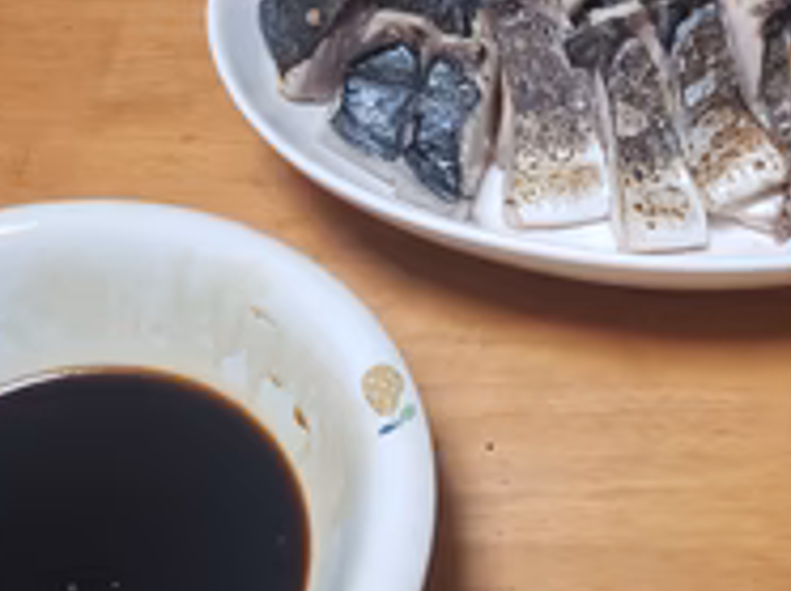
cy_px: 272
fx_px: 1278
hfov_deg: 33.2
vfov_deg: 26.0
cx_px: 651
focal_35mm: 56
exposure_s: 1/60
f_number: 1.5
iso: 250
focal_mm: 4.3
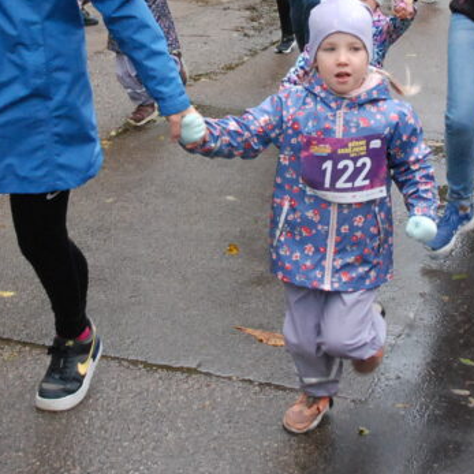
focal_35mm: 98
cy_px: 48
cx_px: 273
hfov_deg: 17.7
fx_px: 1518
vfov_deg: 17.5
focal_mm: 26
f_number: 7.1
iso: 1600
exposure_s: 1/200
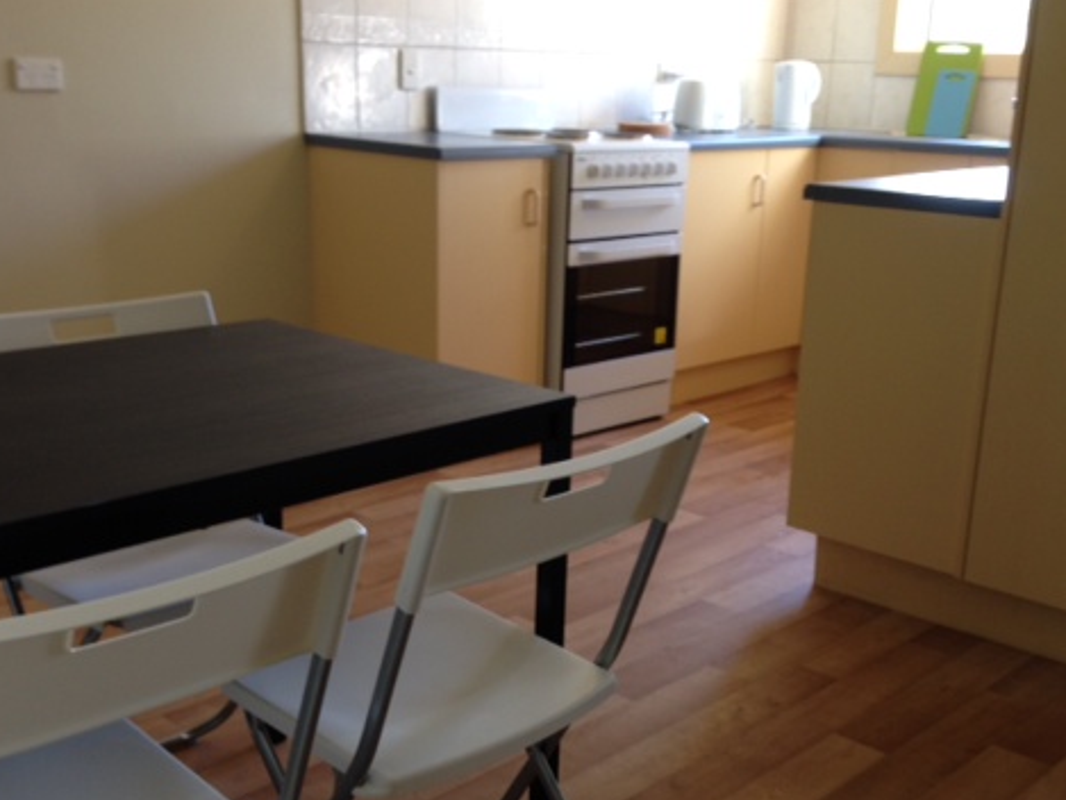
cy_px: 500
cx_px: 557
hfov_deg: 42.1
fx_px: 1386
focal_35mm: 45
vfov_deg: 32.0
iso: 50
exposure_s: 1/20
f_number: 2.4
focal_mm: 4.12
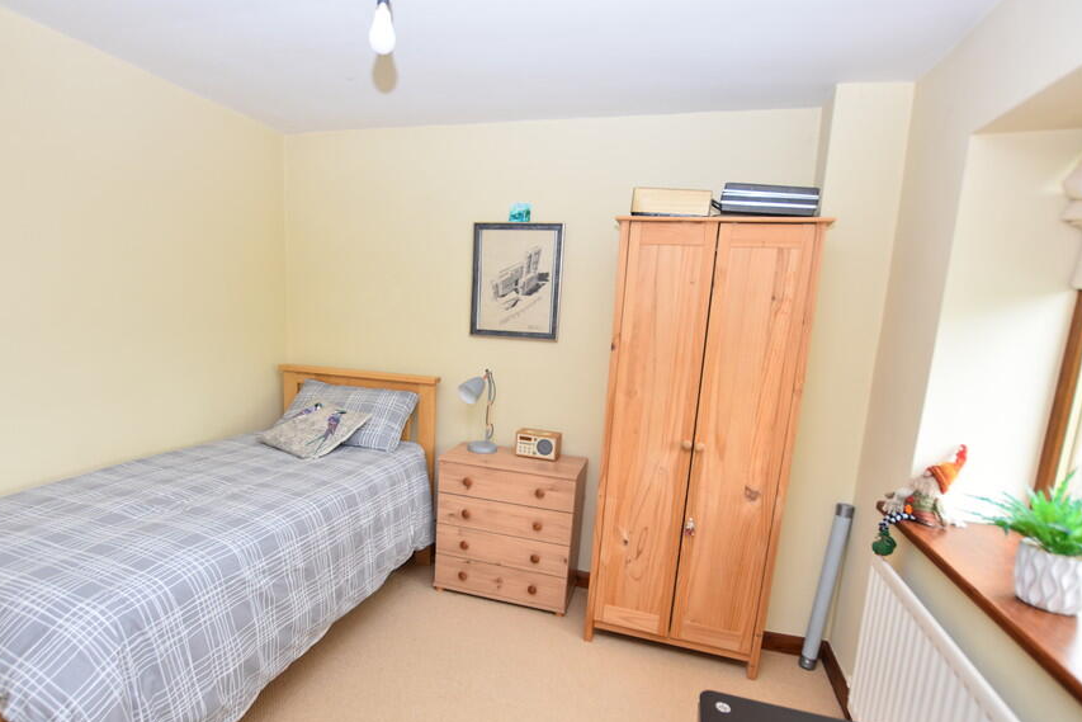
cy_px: 400
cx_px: 487
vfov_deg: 67.2
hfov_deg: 89.7
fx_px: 541
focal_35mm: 18
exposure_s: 1/60
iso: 250
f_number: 4
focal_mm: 10
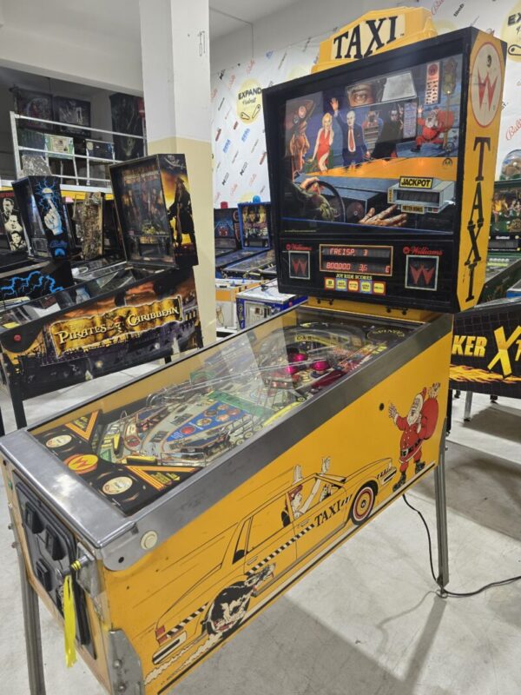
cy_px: 348
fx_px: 462
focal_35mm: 23
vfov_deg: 73.9
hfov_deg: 58.9
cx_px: 260
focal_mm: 6.3
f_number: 1.7
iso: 125
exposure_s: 1/100
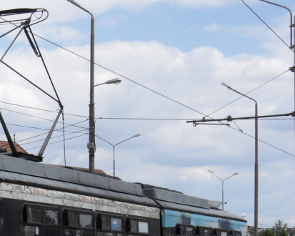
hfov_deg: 15.4
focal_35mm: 121
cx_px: -52
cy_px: 239
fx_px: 1056
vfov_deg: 12.6
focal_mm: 8.2
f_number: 3.8
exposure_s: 1/1000
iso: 80
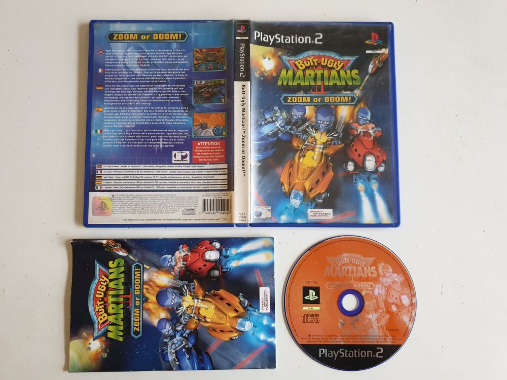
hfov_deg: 67.3
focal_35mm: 26
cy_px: 190
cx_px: 254
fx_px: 381
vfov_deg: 53.1
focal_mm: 4.3
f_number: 1.5
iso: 125
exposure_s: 1/50
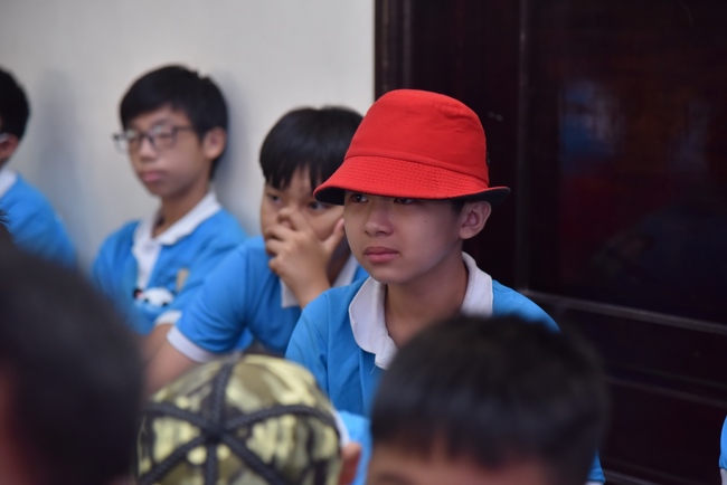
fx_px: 2424
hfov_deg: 17.1
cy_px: 242
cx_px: 364
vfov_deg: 11.4
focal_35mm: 120
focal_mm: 120
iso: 1600
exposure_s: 1/125
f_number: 4
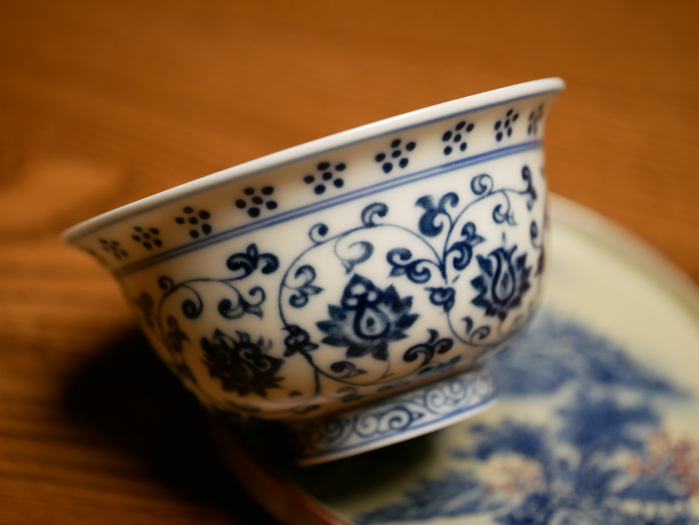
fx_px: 1818
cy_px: 262
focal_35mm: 90
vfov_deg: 16.4
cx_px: 350
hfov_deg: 21.8
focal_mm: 45
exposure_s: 1/100
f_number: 2.8
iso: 500
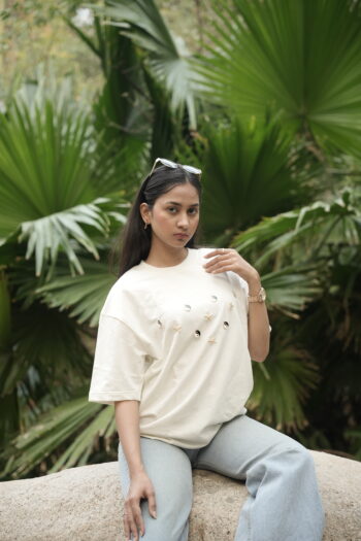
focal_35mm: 62
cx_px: 180
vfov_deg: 32.4
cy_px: 270
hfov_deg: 21.9
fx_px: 931
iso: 400
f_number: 2.8
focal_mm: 61.9
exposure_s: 1/160
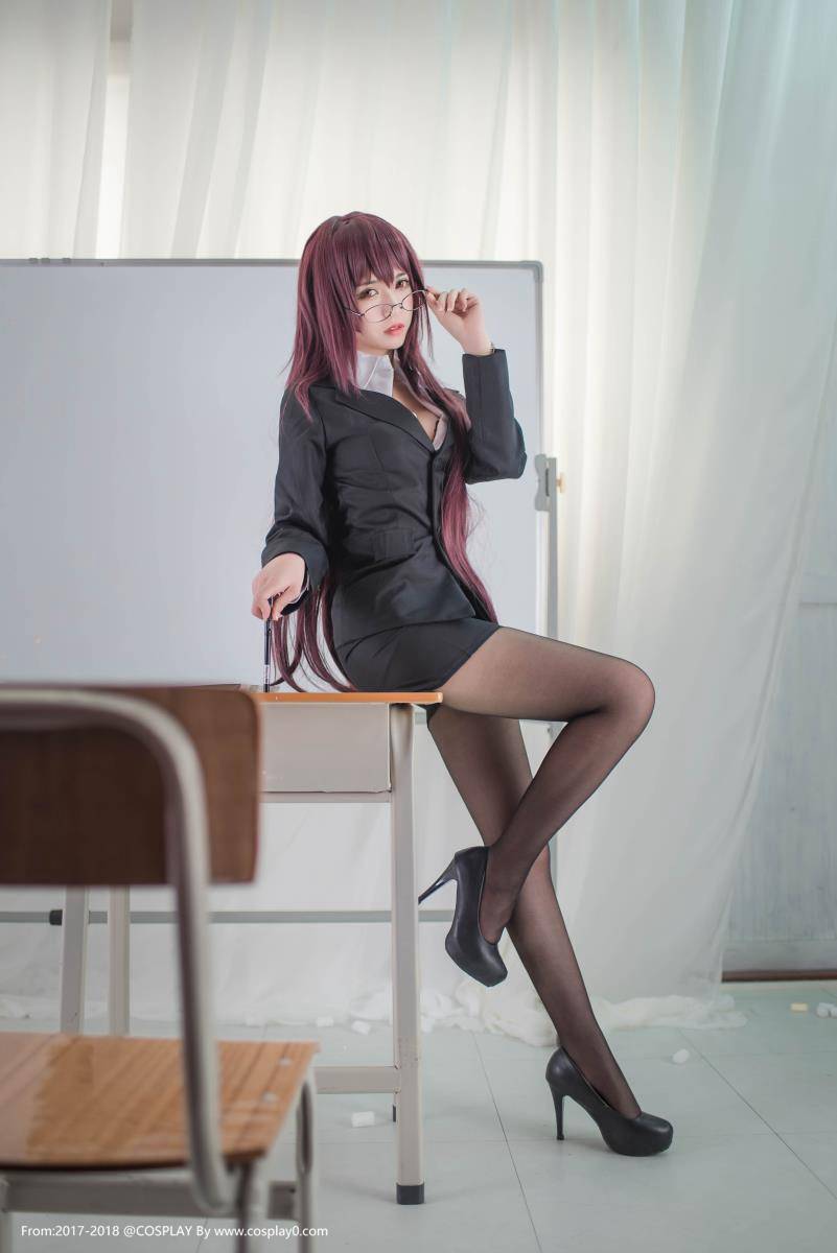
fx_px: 1219
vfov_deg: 54.4
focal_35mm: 35
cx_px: 418
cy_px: 626
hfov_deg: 37.9
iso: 320
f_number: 2
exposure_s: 1/80
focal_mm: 35
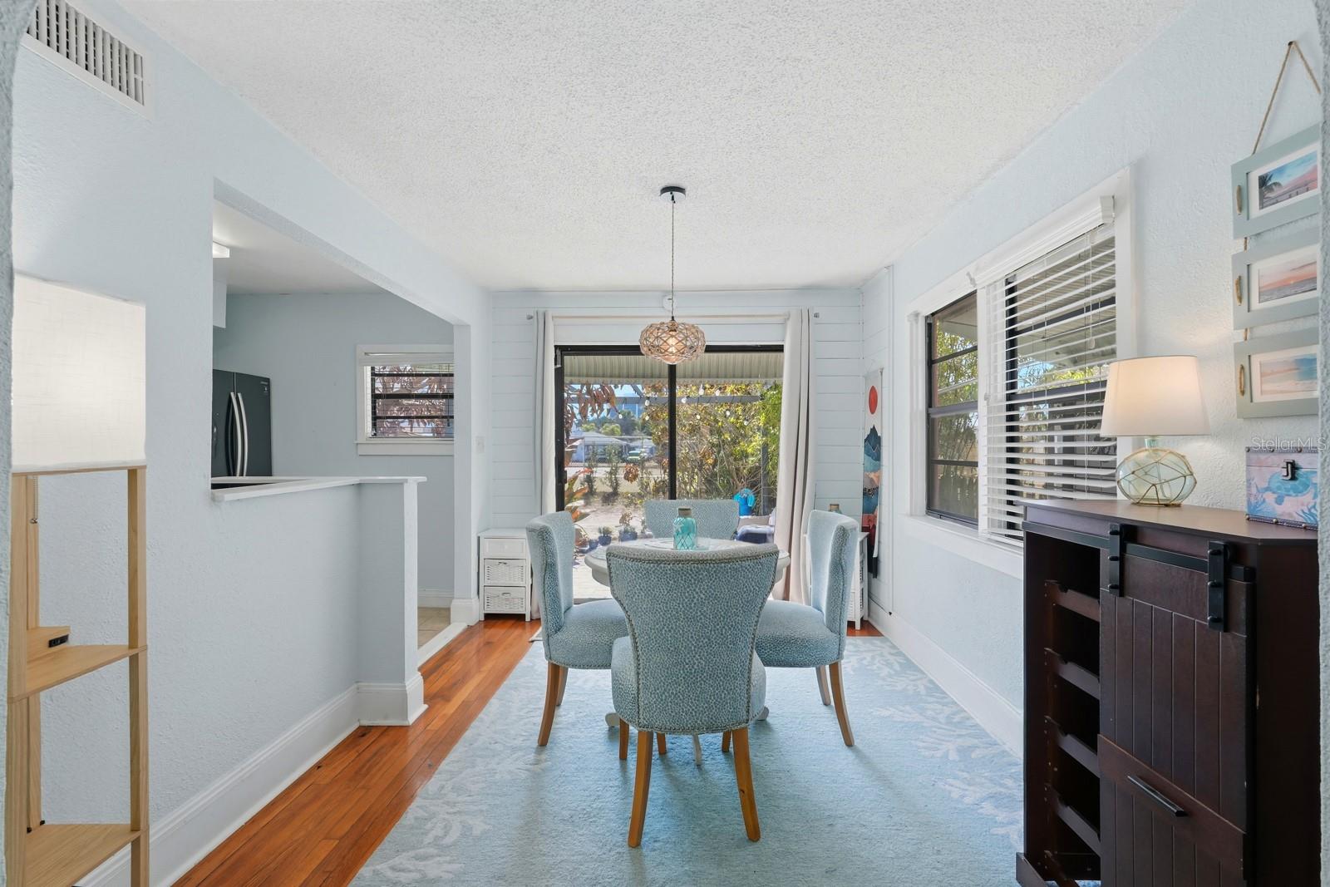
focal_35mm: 16
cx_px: 665
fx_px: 591
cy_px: 444
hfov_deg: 96.7
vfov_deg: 73.8
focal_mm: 16
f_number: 8
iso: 2500
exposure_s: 1/8000
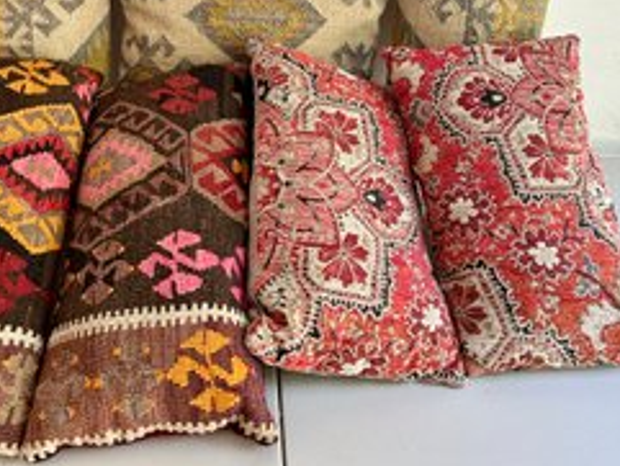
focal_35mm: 37
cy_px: 143
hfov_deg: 49.9
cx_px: 264
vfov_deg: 38.1
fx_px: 663
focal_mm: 5.7
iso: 125
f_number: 1.5
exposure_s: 1/121
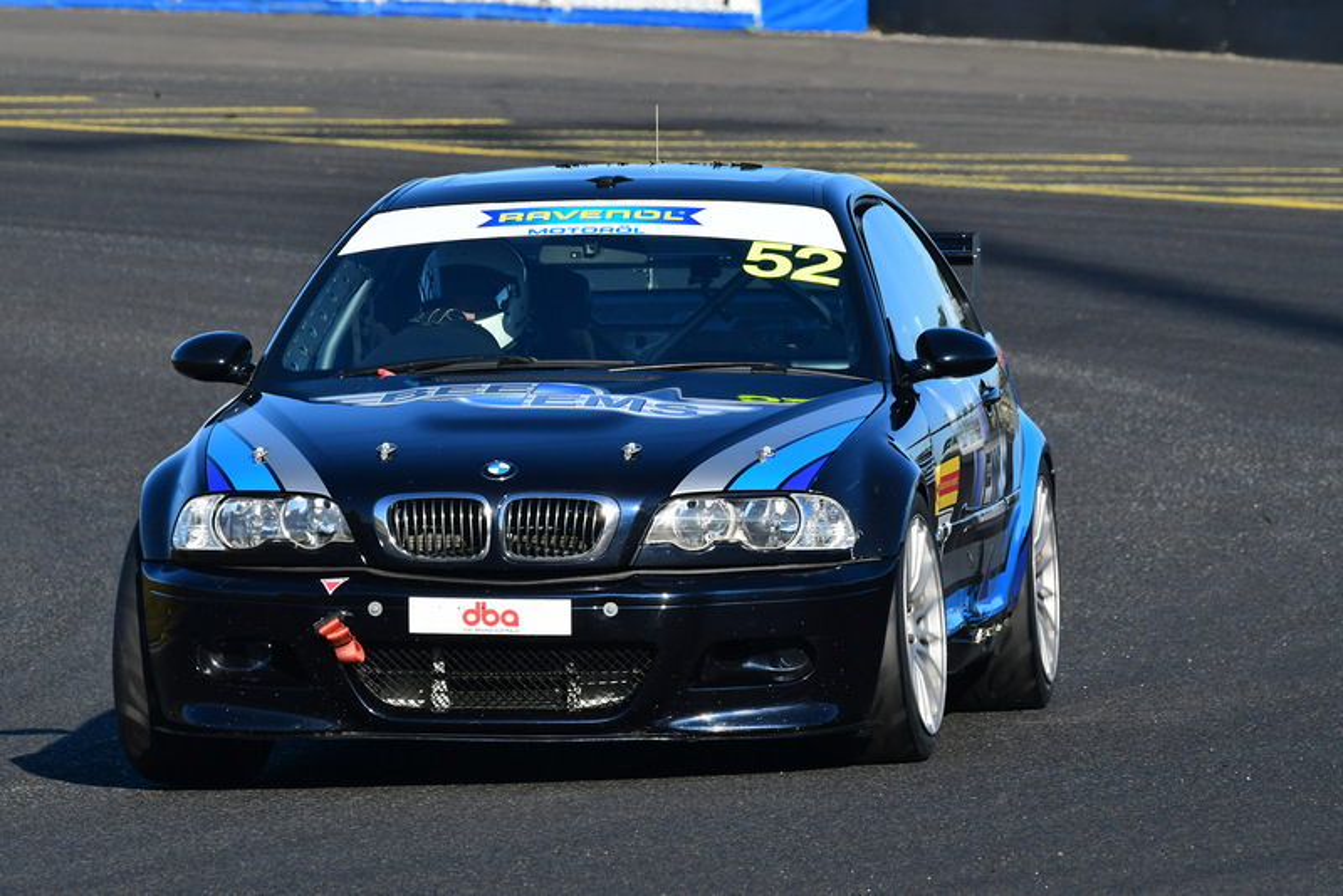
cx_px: 672
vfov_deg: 3.1
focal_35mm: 450
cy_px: 448
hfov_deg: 4.6
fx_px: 16793
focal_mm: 300
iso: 800
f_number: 11
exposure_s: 1/800
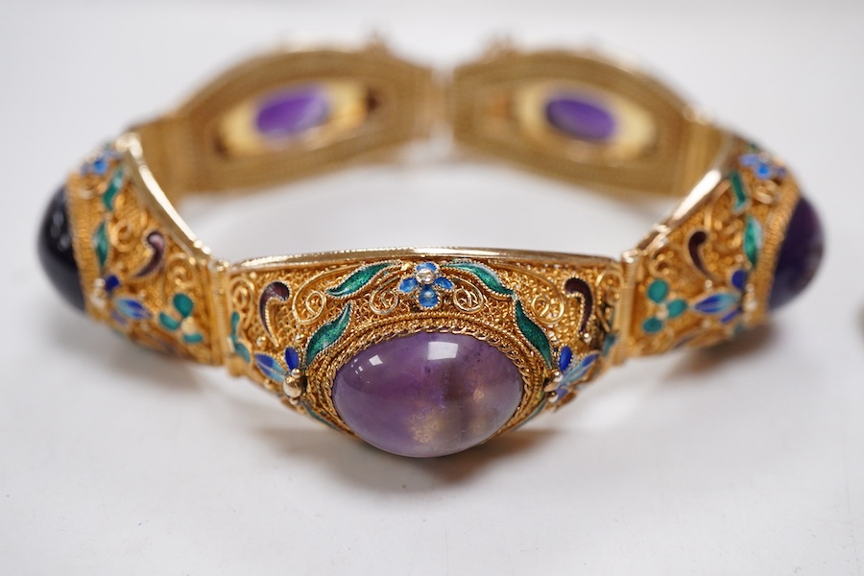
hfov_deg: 43.6
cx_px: 432
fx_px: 1080
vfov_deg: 29.9
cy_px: 288
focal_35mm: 45
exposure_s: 1/125
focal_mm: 30
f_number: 10
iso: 1250
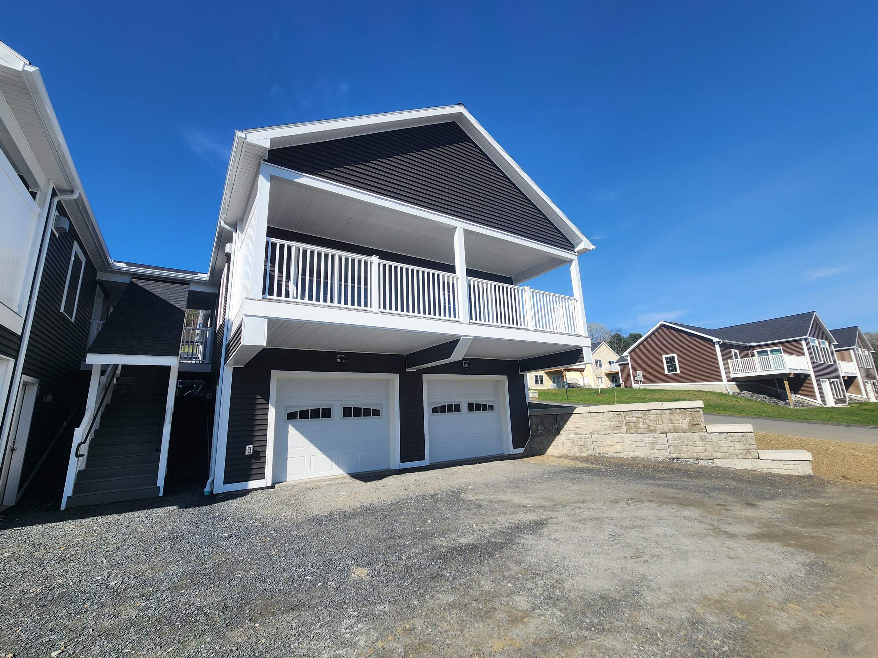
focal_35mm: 14
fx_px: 355
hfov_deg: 102.1
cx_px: 441
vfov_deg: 85.6
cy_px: 314
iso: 50
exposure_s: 1/1765
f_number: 2.2
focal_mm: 2.2
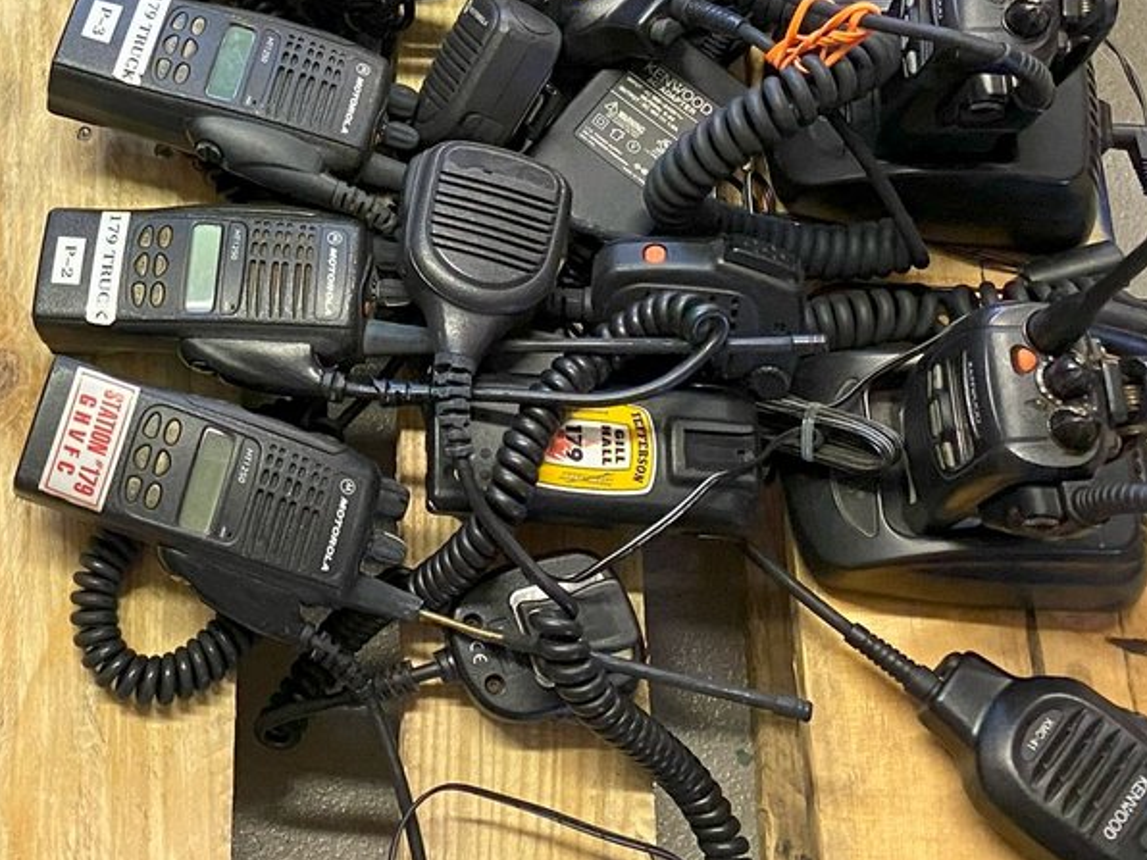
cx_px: -34
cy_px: 1
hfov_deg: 27.5
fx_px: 2187
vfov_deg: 21.5
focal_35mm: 66
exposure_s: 1/60
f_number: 1.8
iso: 320
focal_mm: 4.25
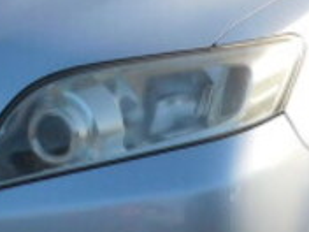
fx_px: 1821
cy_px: 54
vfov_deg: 7.3
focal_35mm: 204
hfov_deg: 9.7
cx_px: 114
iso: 125
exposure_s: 1/640
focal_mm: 8.1
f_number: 4.2
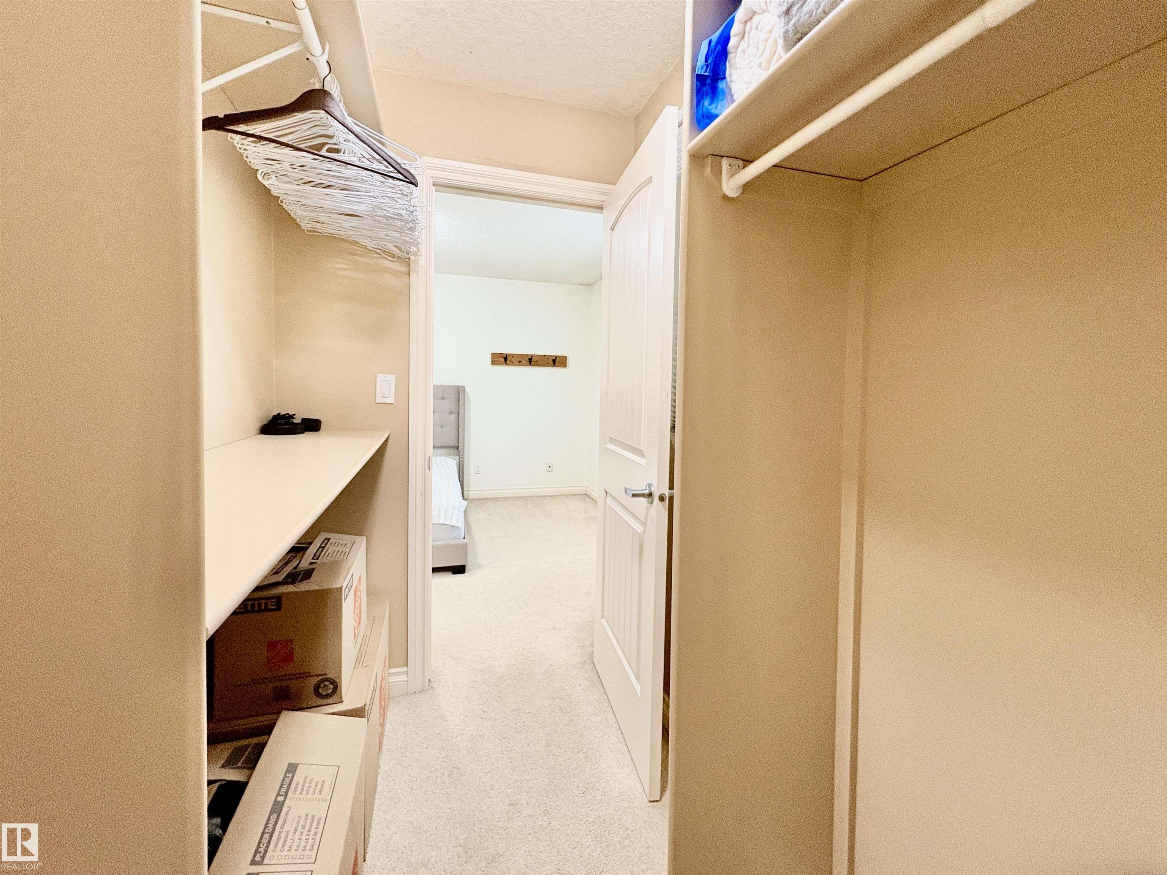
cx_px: 584
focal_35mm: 14
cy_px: 438
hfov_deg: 102.1
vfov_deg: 85.7
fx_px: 472
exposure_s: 1/60
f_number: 2.2
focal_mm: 2.22
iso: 320
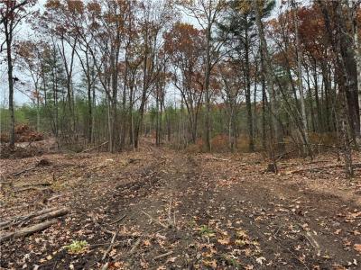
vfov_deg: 56.8
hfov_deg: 71.6
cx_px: 180
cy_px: 135
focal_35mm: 24
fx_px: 250
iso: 80
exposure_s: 1/255
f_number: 1.78
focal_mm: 6.76
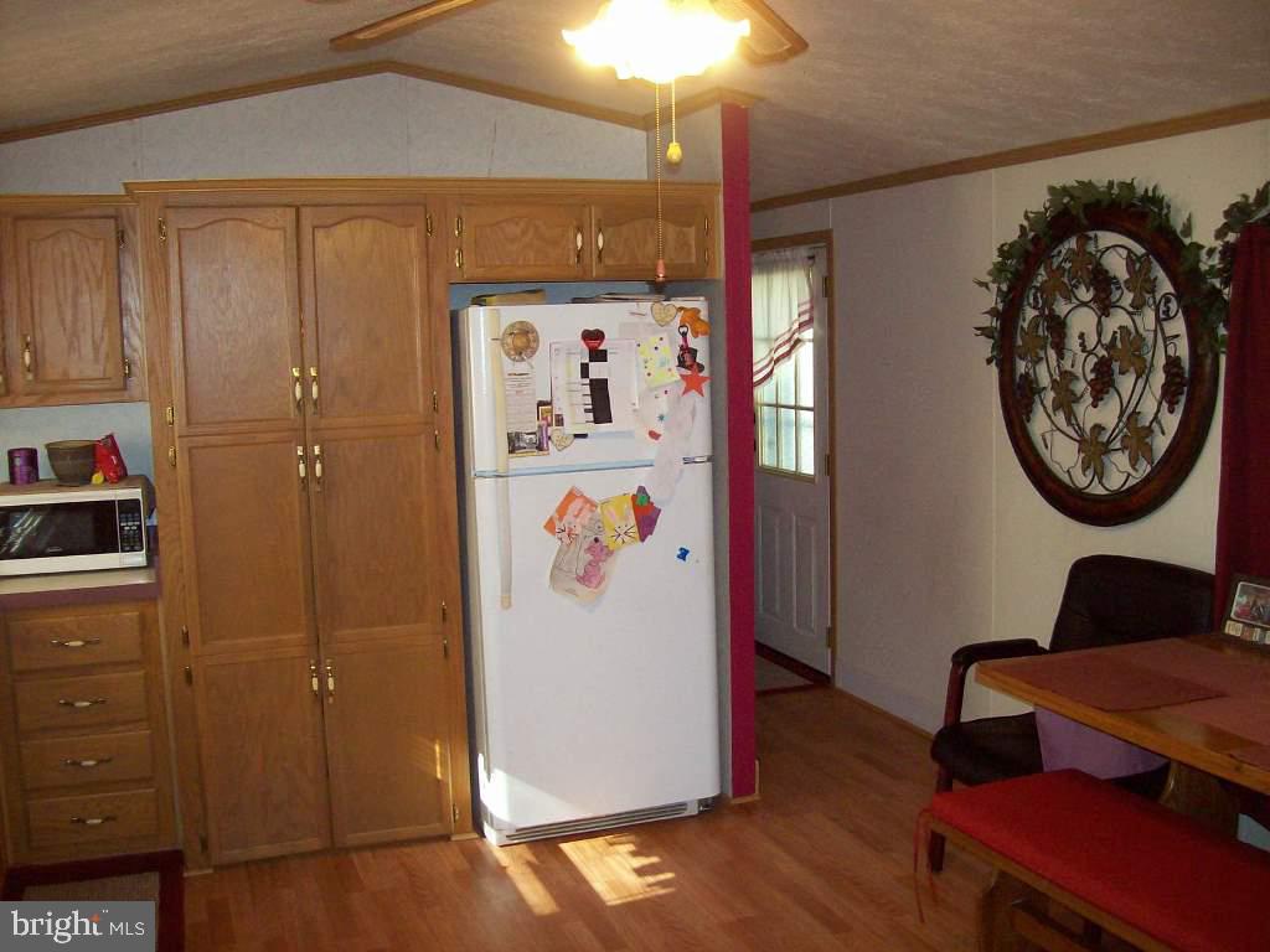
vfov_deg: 39.7
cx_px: 635
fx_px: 1321
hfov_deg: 51.4
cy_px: 476
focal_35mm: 36
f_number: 2.7
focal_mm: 6
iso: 140
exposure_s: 1/64
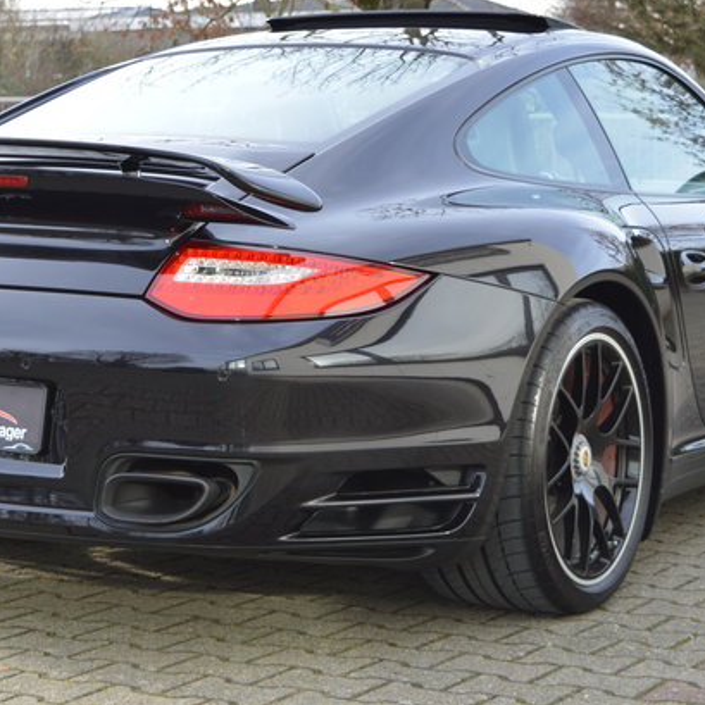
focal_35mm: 91
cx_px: 314
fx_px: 2097
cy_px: 292
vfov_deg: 19.1
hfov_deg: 19.1
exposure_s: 1/125
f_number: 5.6
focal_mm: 38
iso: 140
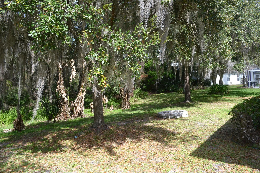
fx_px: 195
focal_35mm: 27
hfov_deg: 67.4
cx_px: 130
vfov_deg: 47.9
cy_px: 86
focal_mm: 18
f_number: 13
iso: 1600
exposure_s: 1/640
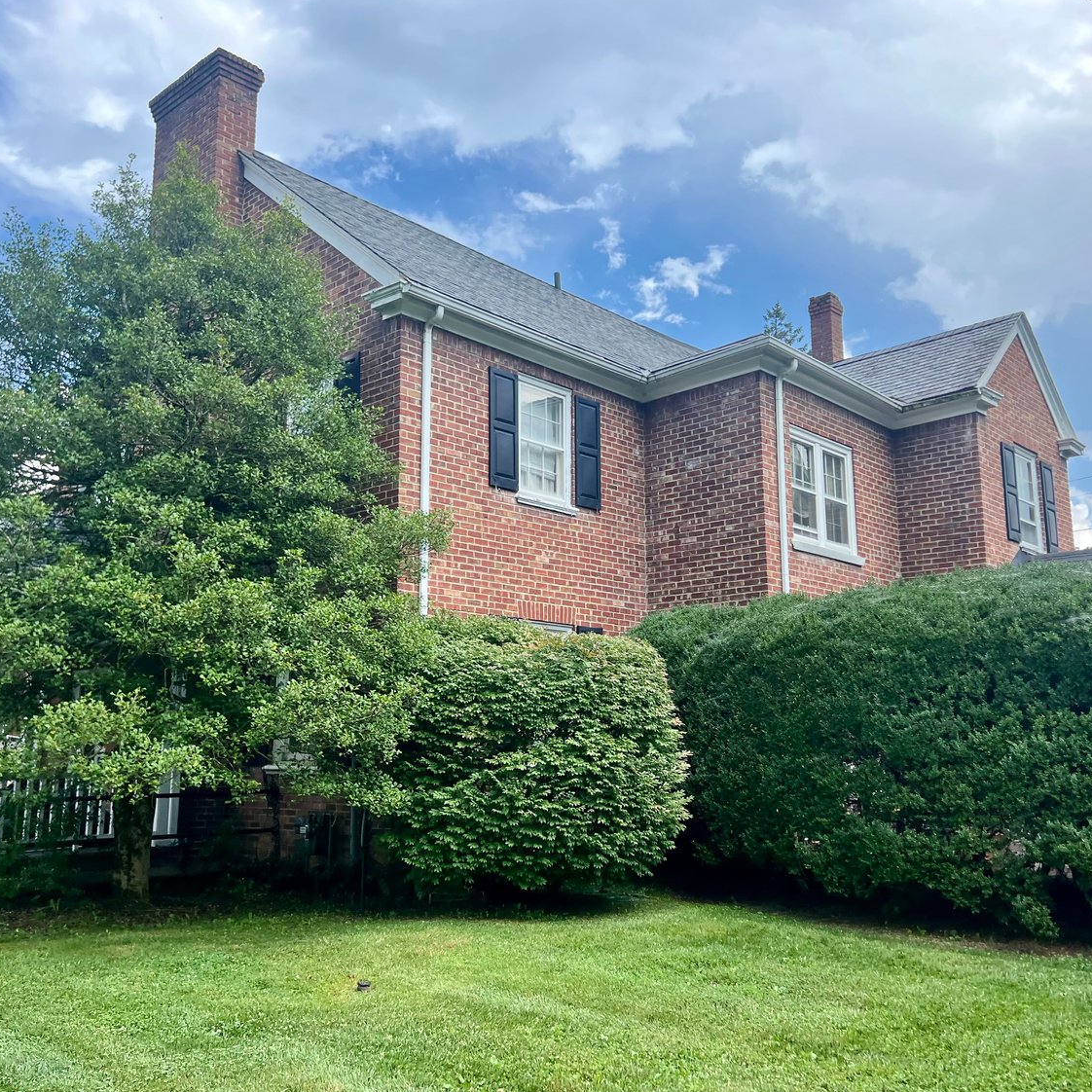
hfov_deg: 52.5
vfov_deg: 52.5
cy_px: 542
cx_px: 540
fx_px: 1106
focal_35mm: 31
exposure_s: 1/1669
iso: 50
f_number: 1.5
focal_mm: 5.7
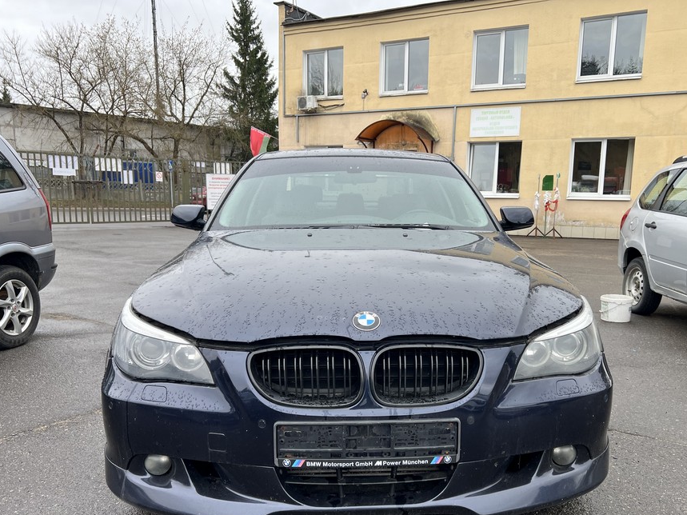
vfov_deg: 45.2
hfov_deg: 58.2
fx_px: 615
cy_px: 306
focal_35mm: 31
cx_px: 387
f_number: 1.5
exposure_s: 1/873
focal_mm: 5.7
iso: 50
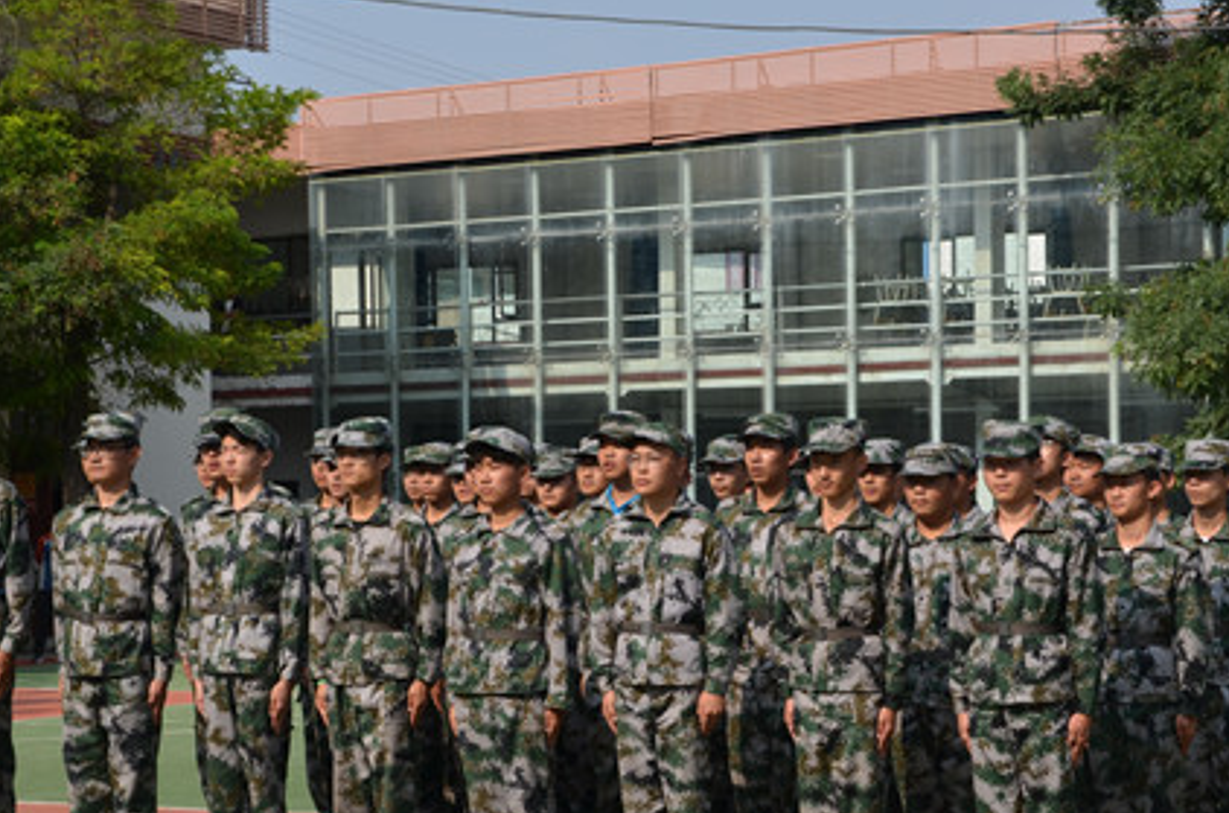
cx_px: 571
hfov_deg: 22.4
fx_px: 3098
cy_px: 538
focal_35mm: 91
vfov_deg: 14.9
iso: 100
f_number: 8
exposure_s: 1/250
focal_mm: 40
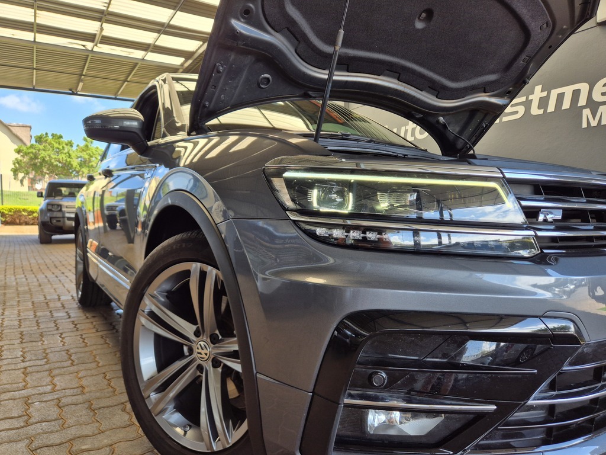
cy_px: 228
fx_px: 403
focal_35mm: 23
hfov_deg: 73.9
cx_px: 303
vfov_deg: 58.9
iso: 25
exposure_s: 1/281
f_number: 1.8
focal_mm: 5.4
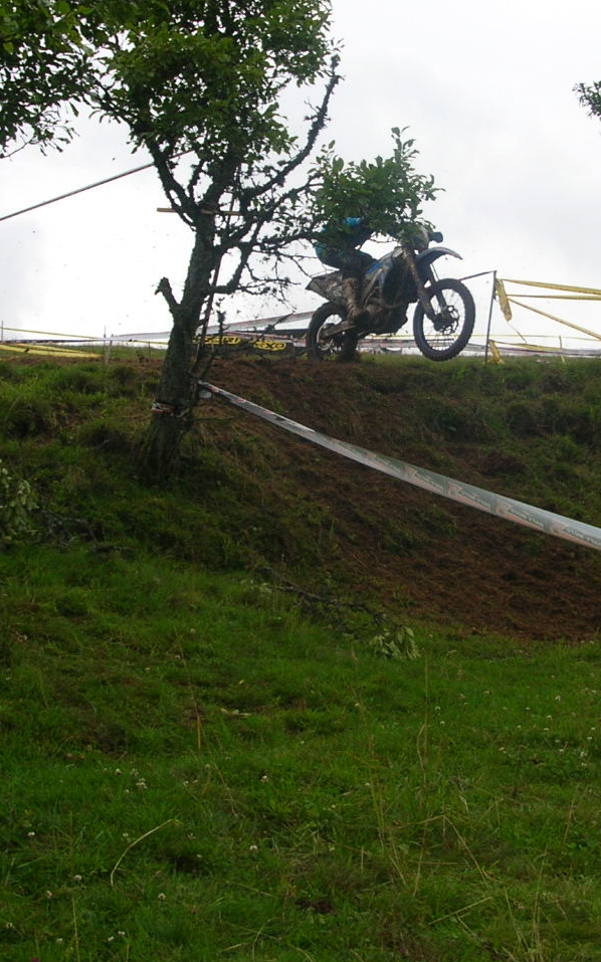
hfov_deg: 20.8
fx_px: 1625
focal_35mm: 62
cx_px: 424
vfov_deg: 32.8
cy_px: 361
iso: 50
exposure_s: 1/504
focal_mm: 5.8
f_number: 2.8
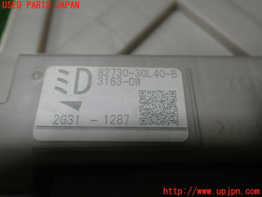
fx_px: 227
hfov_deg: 60.0
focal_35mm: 30
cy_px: 98
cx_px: 131
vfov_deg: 46.8
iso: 100
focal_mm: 5.5
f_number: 2.3
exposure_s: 1/125
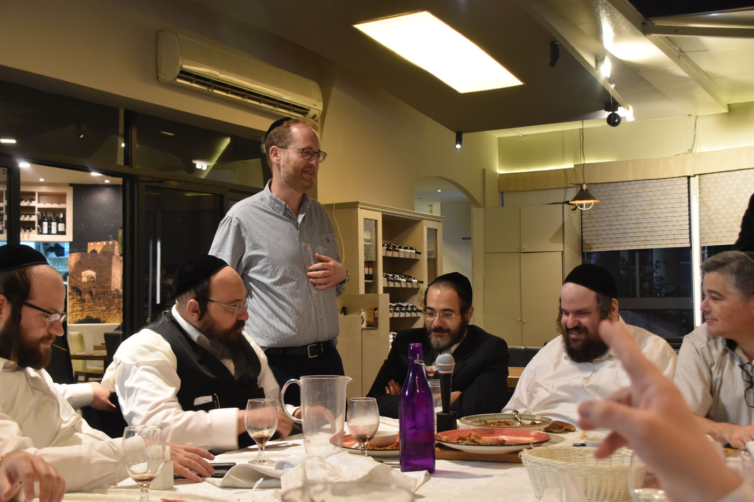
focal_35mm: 44
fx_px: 911
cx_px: 377
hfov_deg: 45.0
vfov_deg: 30.8
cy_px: 251
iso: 2000
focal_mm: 29
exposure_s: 1/60
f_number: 4
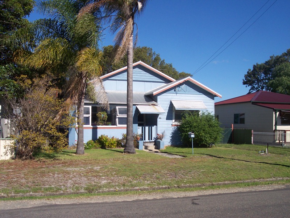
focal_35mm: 38
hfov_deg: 49.0
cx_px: 145
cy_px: 109
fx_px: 318
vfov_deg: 37.7
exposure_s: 1/700
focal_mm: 8
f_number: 4.8
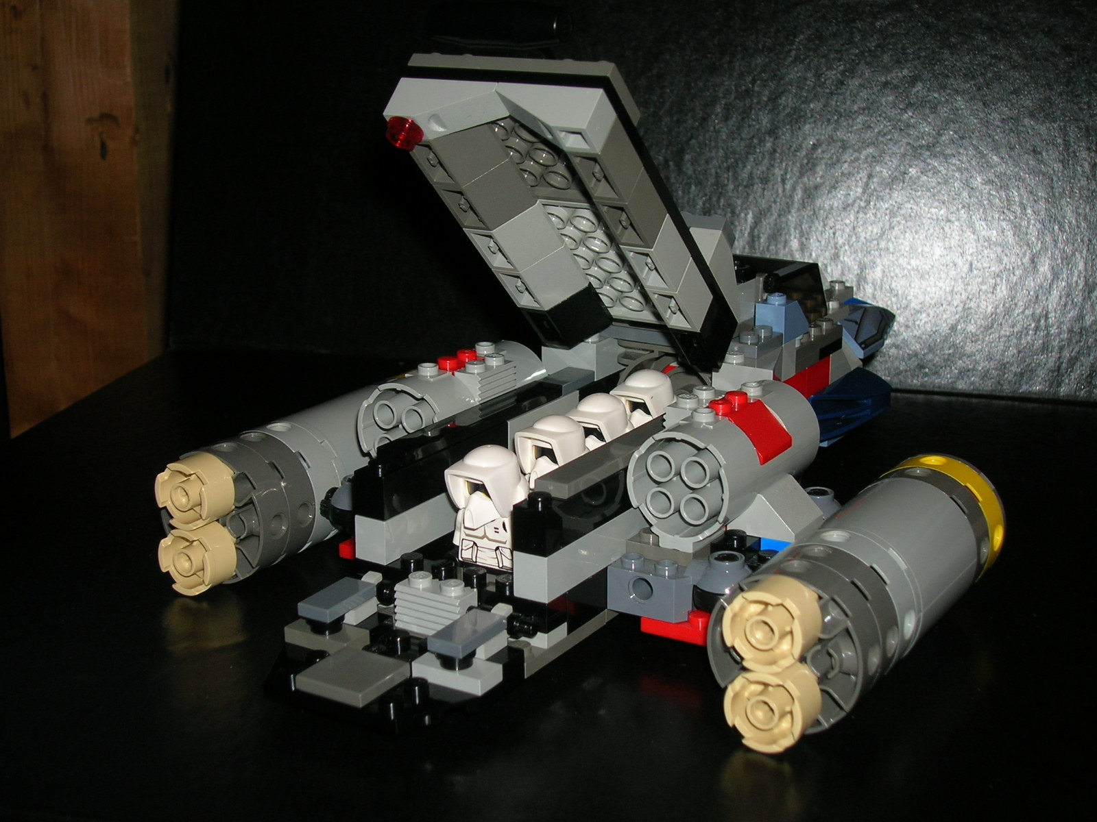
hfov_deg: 38.2
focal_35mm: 50
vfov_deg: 29.1
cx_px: 548
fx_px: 1585
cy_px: 411
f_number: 3.3
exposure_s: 1/60.1
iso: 50
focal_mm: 8.4
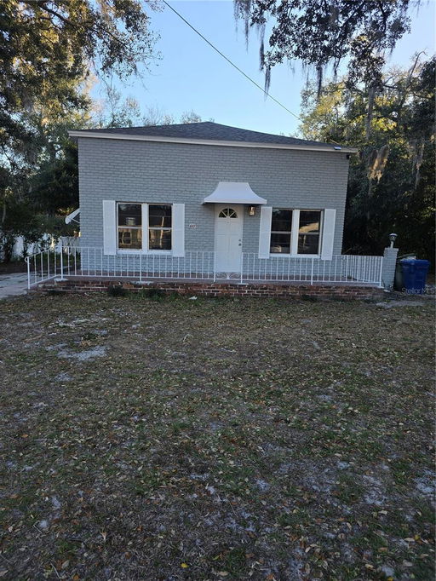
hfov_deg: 58.9
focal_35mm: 23
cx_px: 218
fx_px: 386
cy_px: 290
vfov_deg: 73.9
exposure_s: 1/180
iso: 16
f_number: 1.7
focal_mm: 6.3
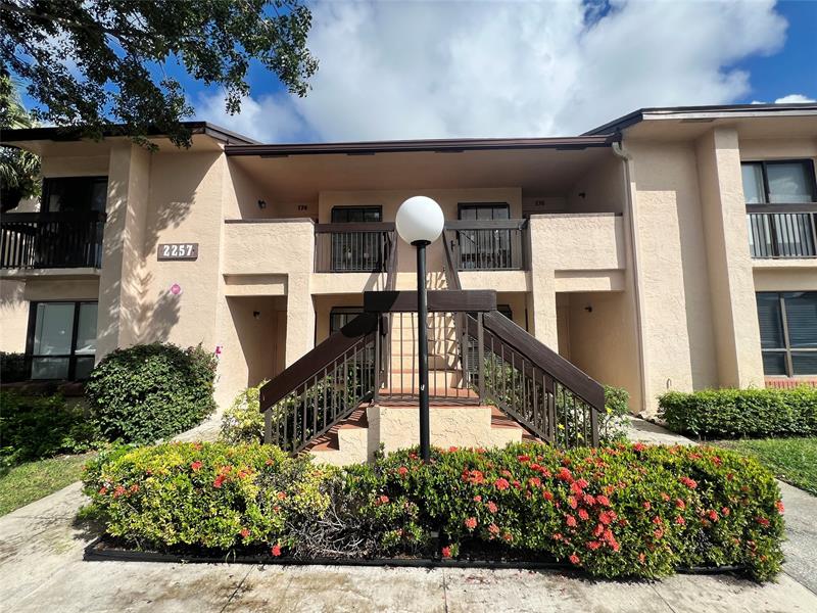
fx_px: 307
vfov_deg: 89.9
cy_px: 306
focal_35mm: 13
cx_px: 408
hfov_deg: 106.2
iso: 32
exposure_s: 1/2096
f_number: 1.8
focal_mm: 1.57
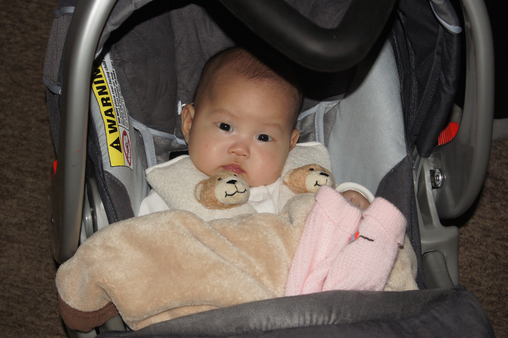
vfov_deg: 15.6
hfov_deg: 23.3
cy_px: 161
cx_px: 269
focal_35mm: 88
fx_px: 1234
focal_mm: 55
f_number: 5.6
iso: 800
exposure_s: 1/100
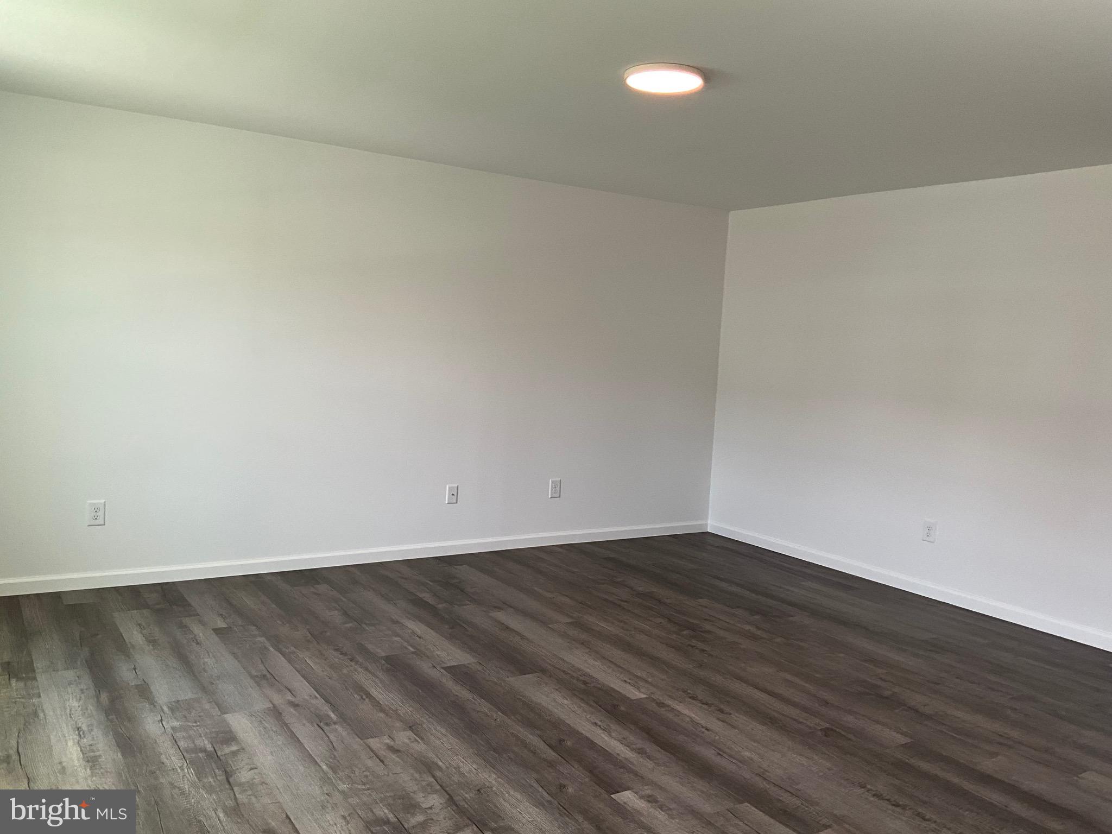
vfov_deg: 48.2
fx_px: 932
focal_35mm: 29
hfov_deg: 61.7
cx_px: 556
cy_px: 417
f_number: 1.8
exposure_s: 1/122
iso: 50
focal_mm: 3
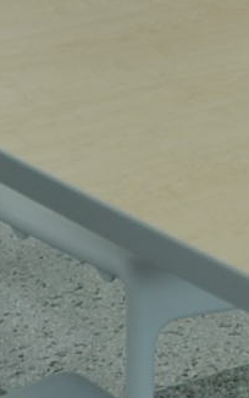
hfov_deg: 5.2
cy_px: -464
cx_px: 676
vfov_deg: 8.2
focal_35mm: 241
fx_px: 2614
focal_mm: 24
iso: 200
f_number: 5.6
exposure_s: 1/30
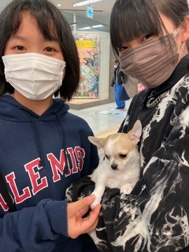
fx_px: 189
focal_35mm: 26
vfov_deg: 67.3
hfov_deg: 53.1
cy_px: 126
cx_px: 94
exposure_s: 1/120
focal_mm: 4.2
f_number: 1.6
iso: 64
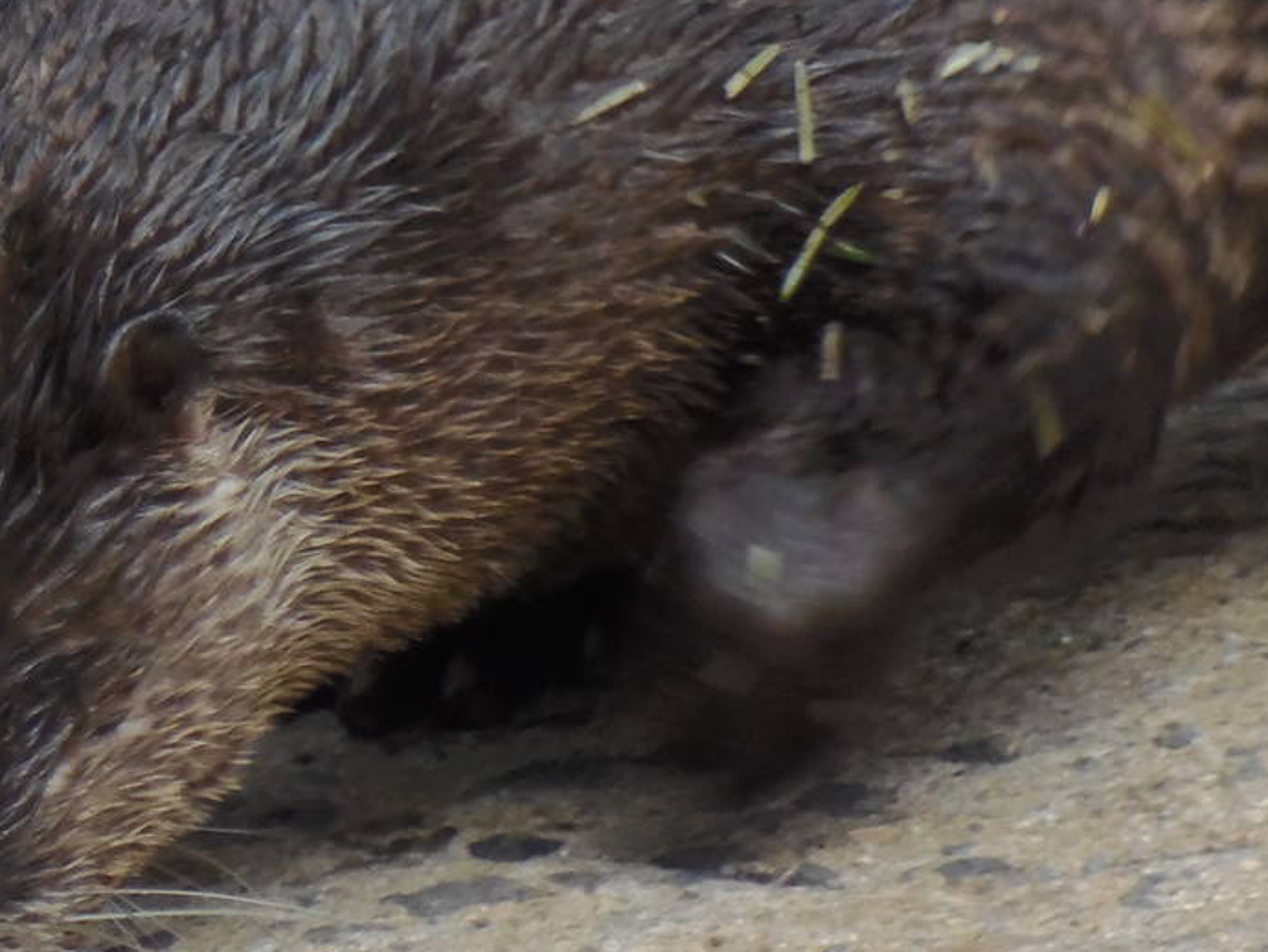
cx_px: -18
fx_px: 73396
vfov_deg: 0.7
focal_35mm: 2003
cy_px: 358
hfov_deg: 1.0
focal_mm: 154.8
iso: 200
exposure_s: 1/200
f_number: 5.7
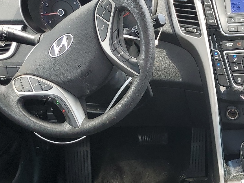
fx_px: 472
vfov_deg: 21.4
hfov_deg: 27.4
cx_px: 240
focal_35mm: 67
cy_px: 168
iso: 50
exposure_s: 1/169
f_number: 1.5
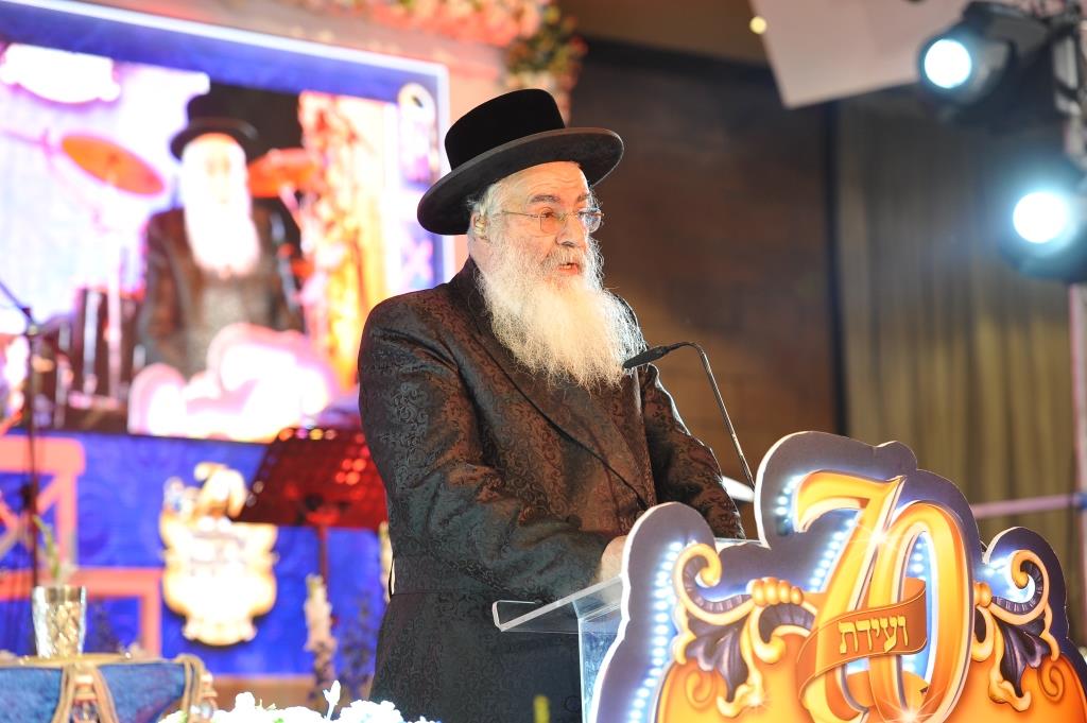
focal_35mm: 130
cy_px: 362
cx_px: 544
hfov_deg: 15.8
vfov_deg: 10.5
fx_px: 3922
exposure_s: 1/160
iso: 1000
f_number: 3.5
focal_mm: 130
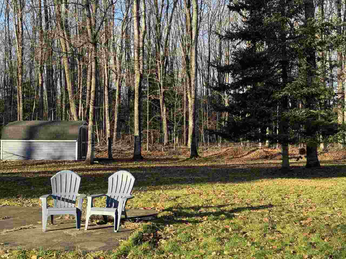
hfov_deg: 39.7
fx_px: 480
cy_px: 130
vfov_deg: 30.3
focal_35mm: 48
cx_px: 173
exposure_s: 1/802
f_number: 1.78
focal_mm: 6.76
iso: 64
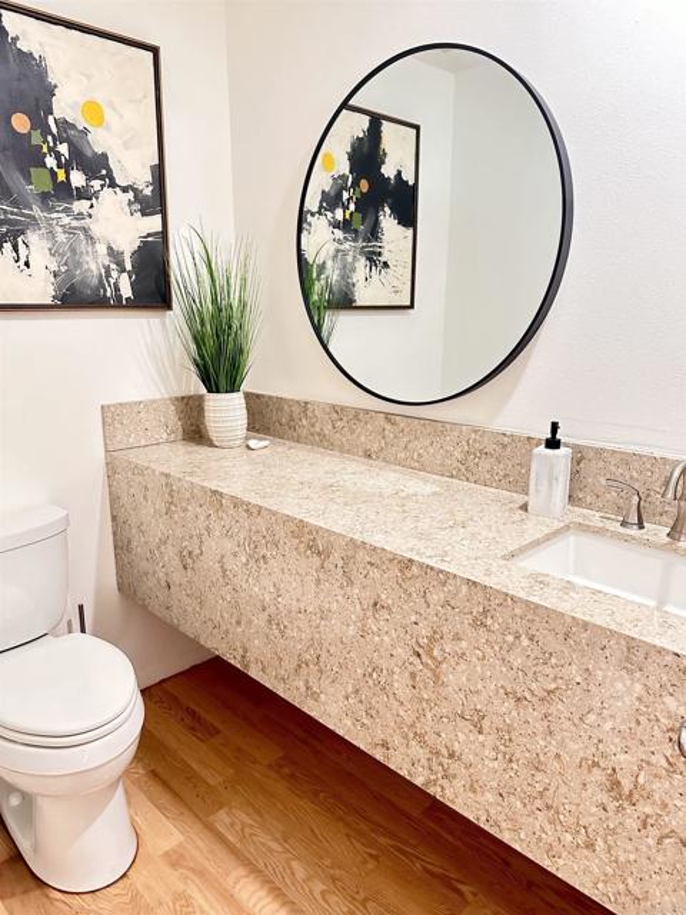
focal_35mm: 24
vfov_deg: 71.6
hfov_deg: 56.8
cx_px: 343
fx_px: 634
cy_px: 458
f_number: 1.78
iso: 500
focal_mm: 6.86
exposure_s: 1/60
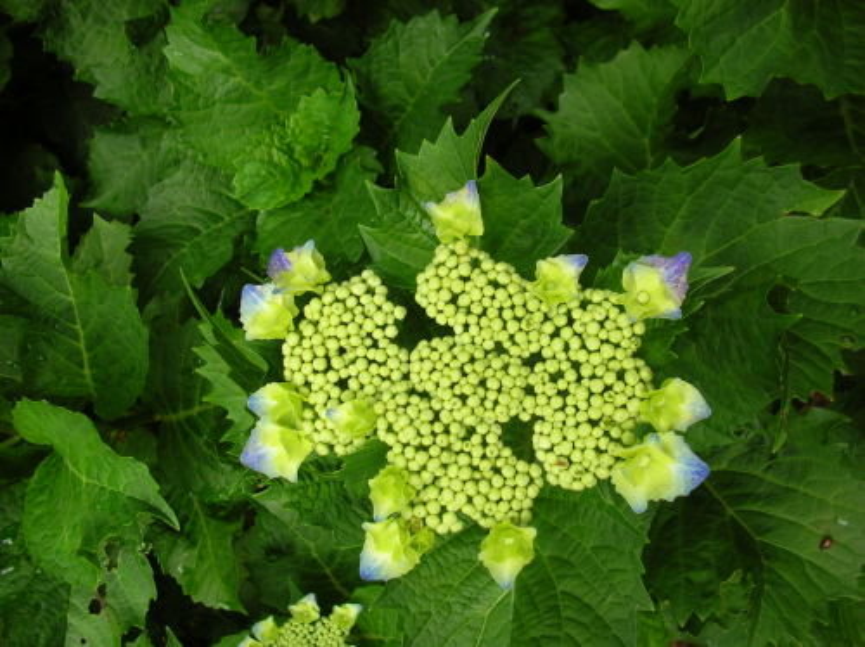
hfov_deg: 52.7
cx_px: 432
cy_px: 324
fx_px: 874
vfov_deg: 40.6
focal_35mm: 35
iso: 50
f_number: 2.8
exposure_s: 1/123
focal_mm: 5.8
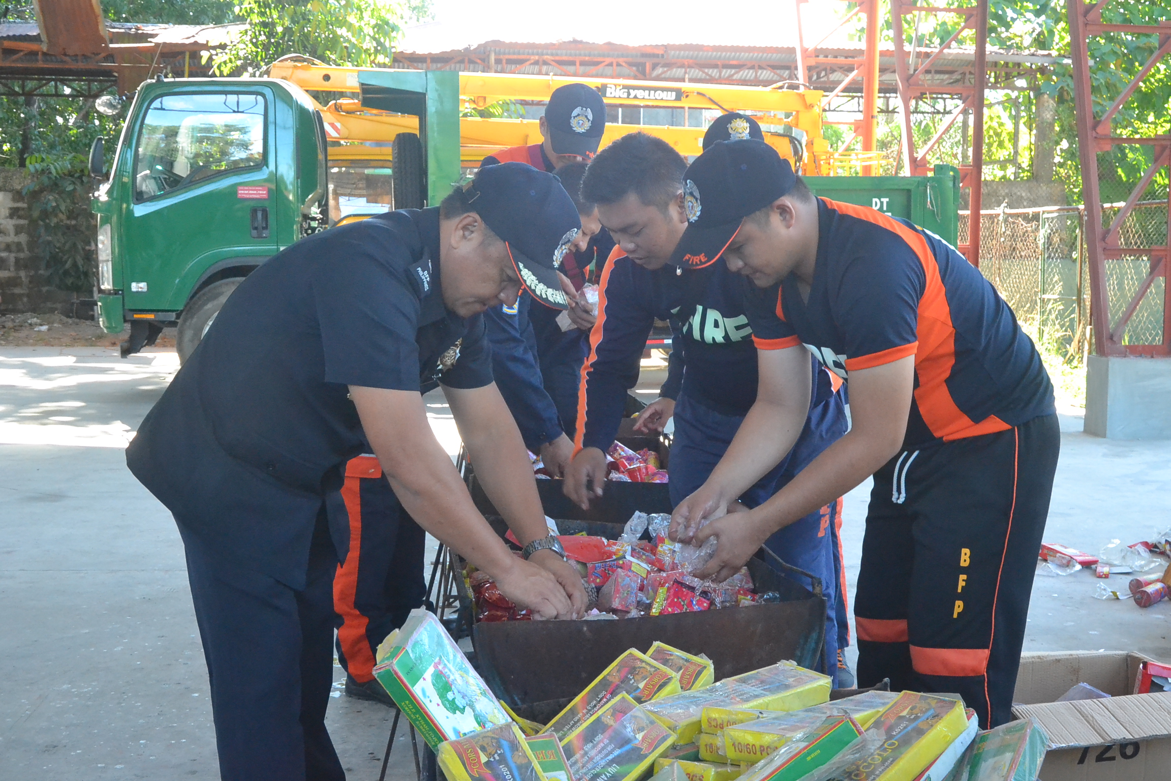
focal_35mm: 44
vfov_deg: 30.8
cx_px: 586
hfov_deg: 45.0
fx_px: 1415
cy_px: 390
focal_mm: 29
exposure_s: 1/125
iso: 3200
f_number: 13
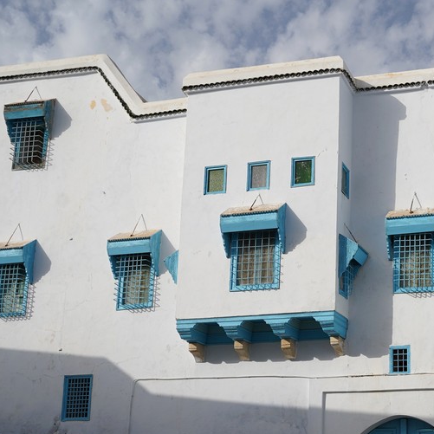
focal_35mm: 57
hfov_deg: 28.7
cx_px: 405
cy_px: 332
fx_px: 809
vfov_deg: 29.5
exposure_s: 1/640
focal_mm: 28
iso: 100
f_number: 7.1
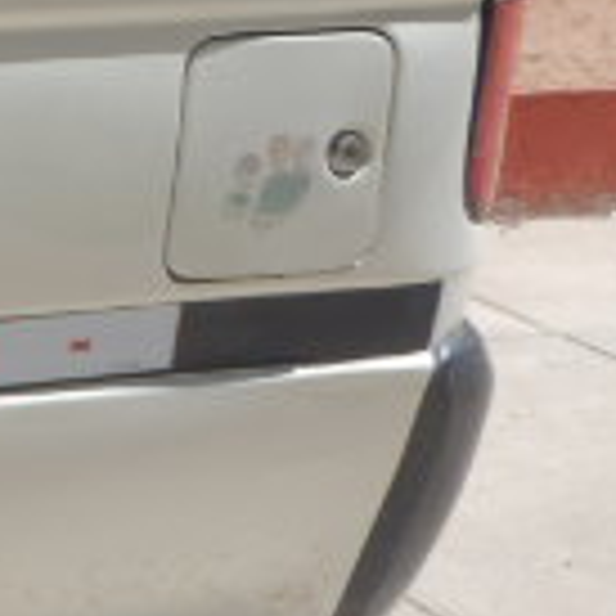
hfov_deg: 13.7
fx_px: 1993
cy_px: -22
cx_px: -760
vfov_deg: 17.1
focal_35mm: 99
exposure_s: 1/1000
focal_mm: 4.3
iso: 125
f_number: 4.1
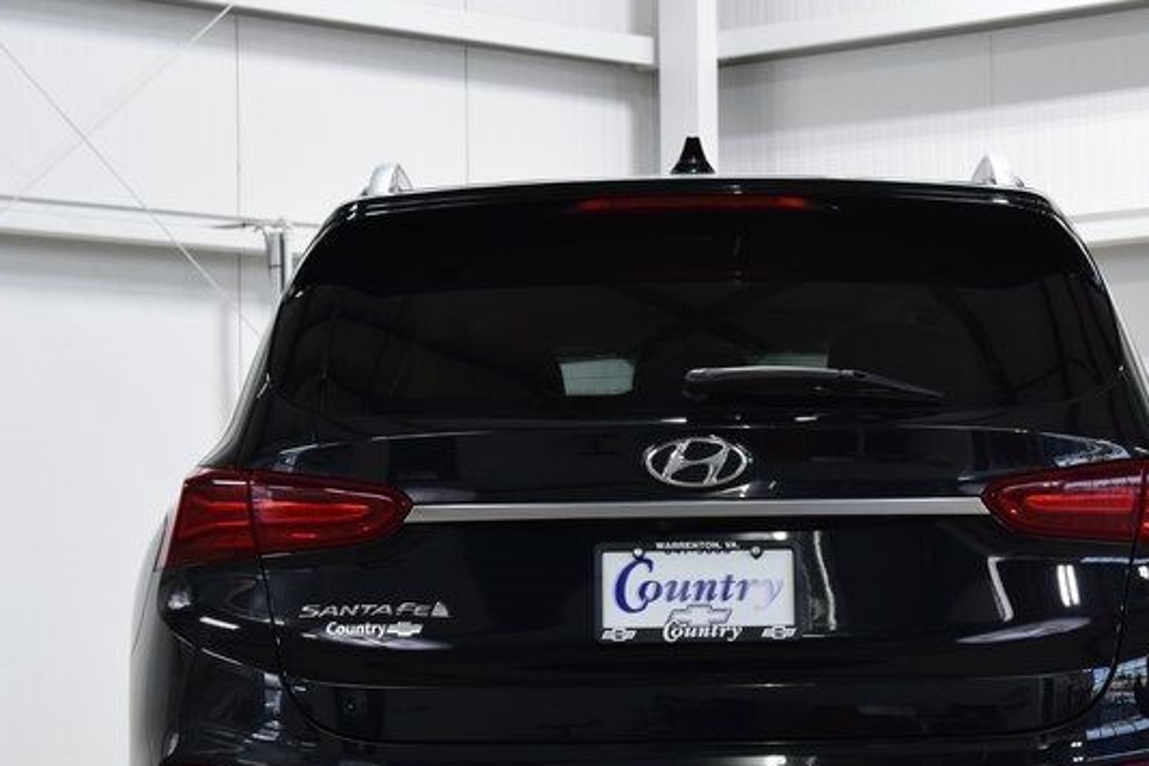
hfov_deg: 17.8
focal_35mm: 115
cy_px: 636
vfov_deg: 11.9
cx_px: 699
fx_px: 3670
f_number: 6.3
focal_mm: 40
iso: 450
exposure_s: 1/15
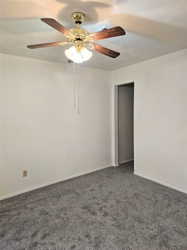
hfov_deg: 58.9
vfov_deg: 73.9
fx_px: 166
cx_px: 94
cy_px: 125
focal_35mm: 23
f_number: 1.7
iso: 500
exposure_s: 1/120
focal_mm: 6.3
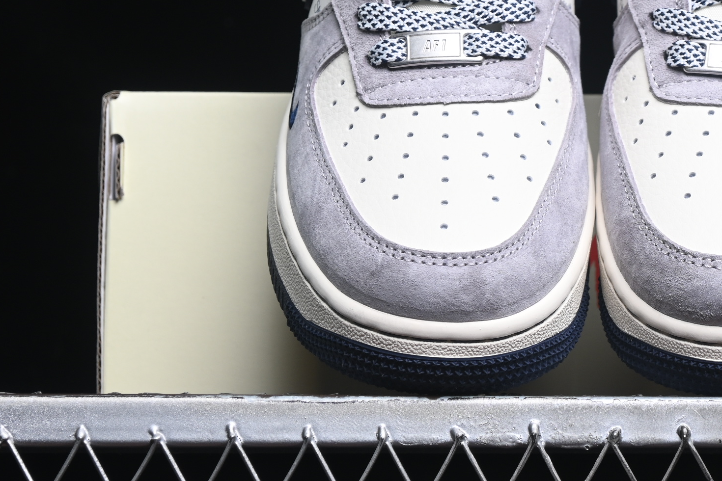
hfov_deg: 14.4
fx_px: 2848
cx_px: 600
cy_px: 111
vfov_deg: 9.6
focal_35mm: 142
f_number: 6.3
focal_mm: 50
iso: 160
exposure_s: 1/50
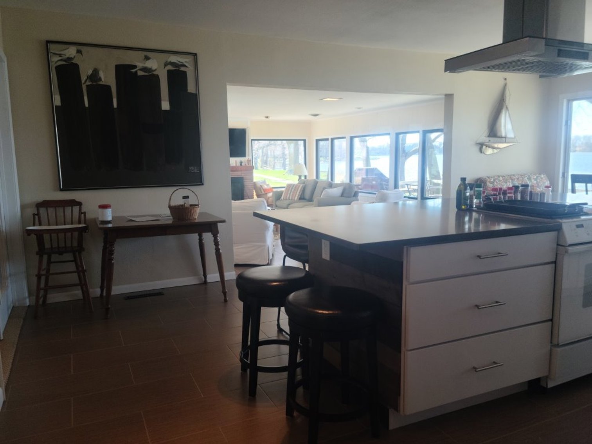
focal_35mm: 28
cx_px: 296
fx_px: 479
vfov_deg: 49.8
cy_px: 222
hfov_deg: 63.4
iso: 100
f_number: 2
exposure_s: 1/59
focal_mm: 5.9
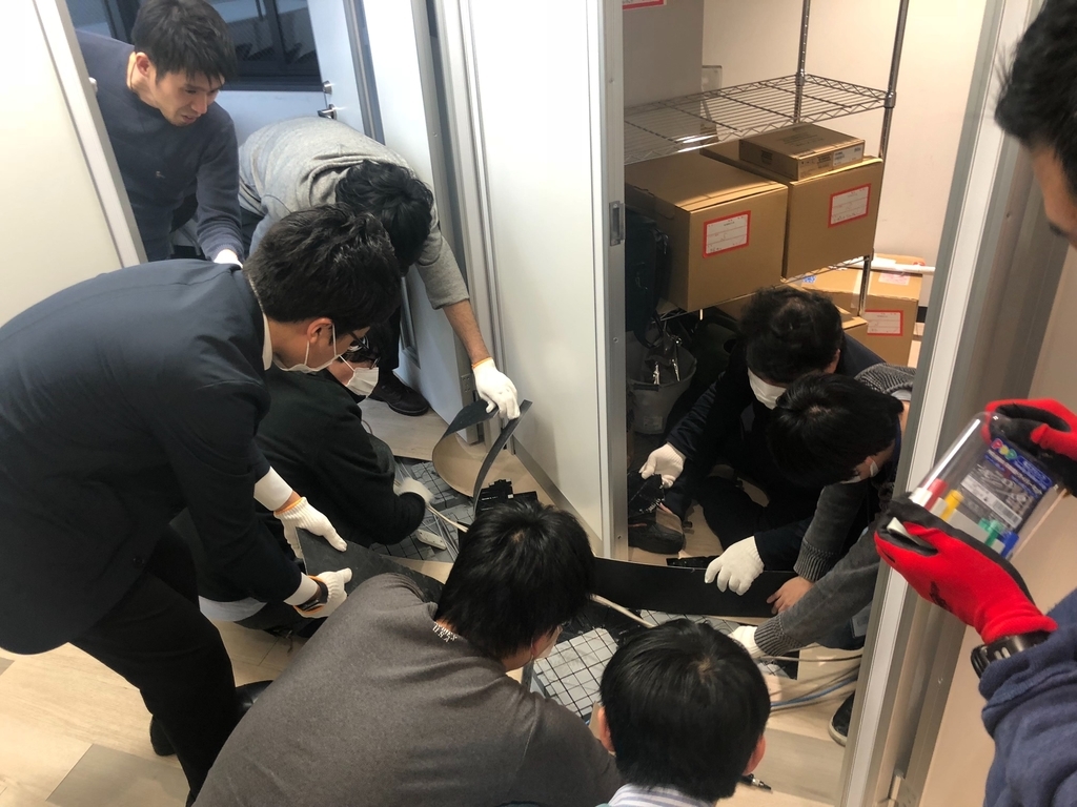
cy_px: 404
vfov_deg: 49.7
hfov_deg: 63.4
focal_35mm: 28
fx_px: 871
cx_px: 538
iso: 40
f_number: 1.8
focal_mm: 4
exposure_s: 1/17
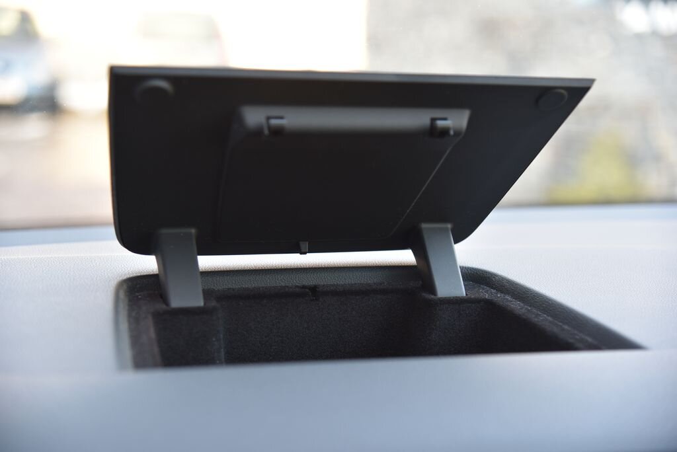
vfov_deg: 18.2
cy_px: 226
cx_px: 338
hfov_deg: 27.0
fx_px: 1411
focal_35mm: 75
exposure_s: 1/60
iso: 500
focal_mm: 75
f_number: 4
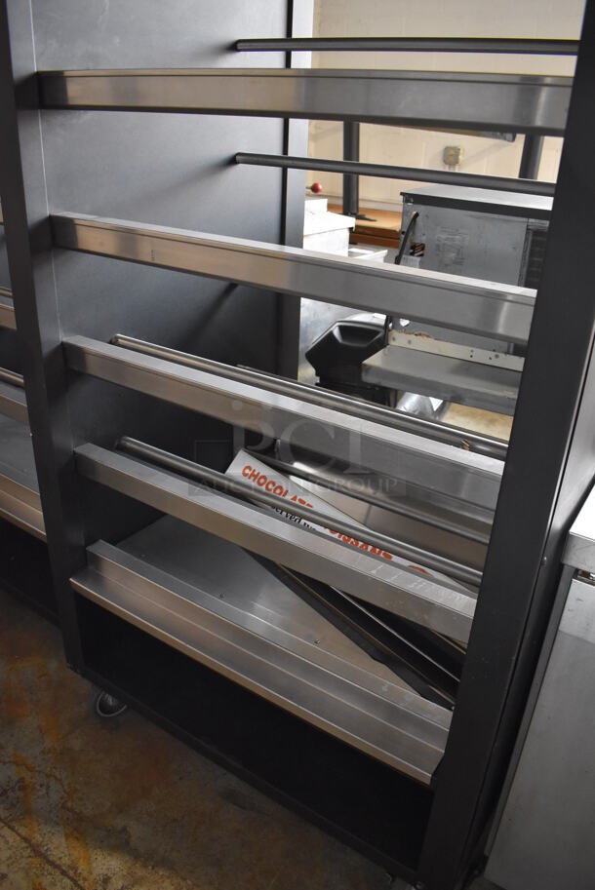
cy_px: 445
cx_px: 298
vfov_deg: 67.3
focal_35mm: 27
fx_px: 668
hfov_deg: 48.0
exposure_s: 1/125
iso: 3200
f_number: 3.5
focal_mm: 18
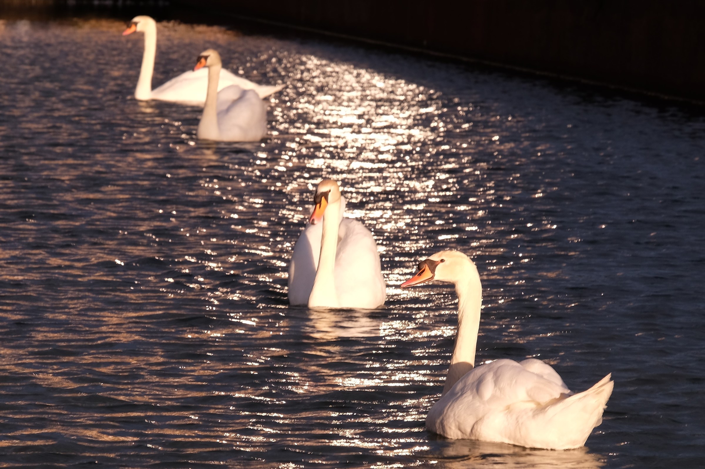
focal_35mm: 203
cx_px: 352
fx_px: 3974
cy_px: 234
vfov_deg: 6.8
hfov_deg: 10.1
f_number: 10
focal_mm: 135
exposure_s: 1/60
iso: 200
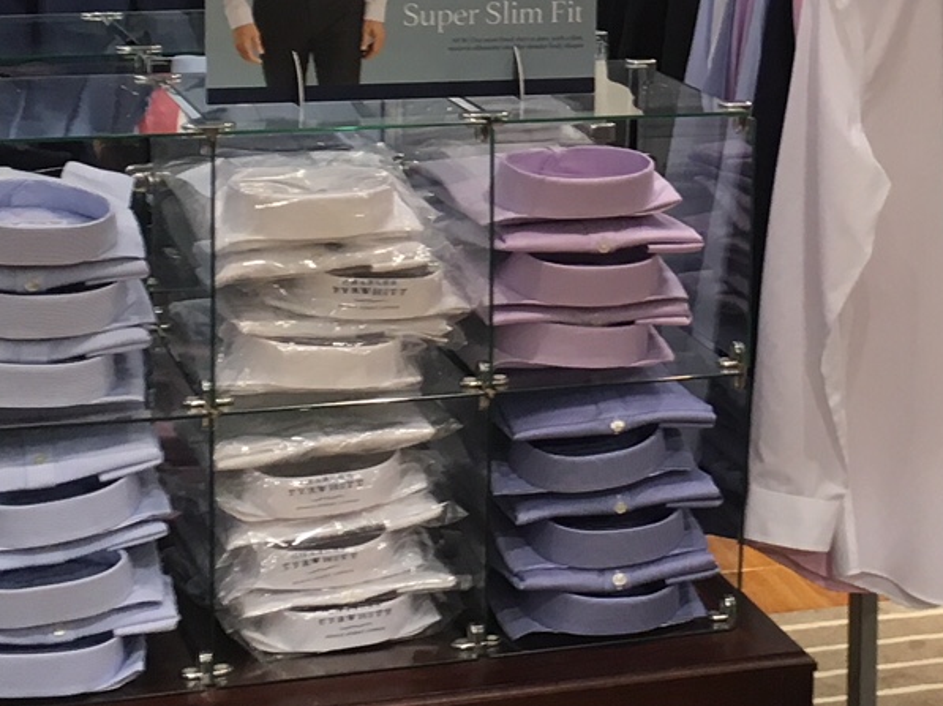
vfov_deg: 14.8
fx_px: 2668
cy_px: -22
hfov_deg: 19.8
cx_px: 758
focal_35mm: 98
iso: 80
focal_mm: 4.15
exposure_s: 1/33
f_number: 2.2
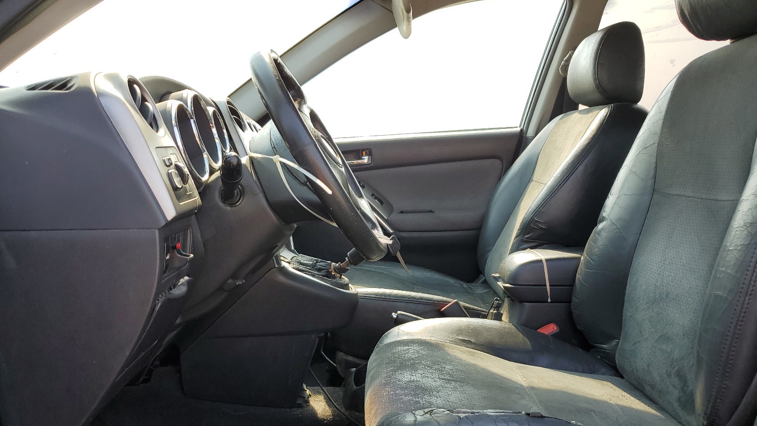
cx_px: 379
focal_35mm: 29
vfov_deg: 39.8
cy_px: 278
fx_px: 582
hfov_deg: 66.1
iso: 50
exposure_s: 1/625
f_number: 1.5
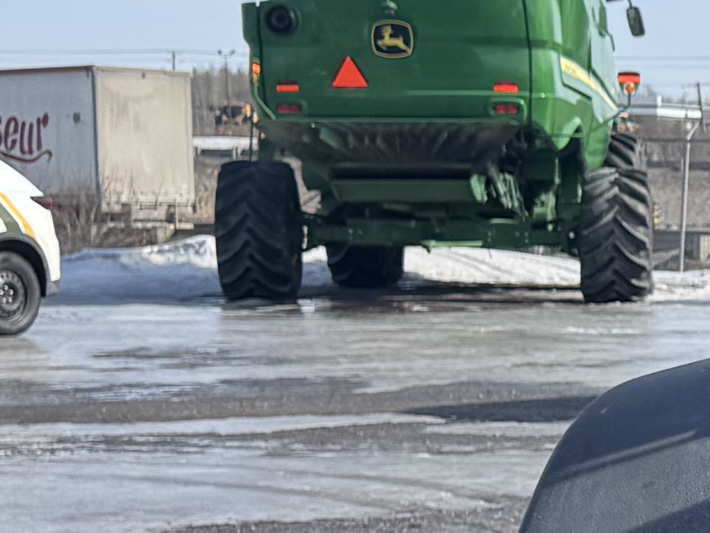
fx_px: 2748
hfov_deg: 12.9
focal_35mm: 134
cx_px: 1397
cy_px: 502
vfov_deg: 11.0
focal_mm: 6.76
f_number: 1.78
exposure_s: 1/4608
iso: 80
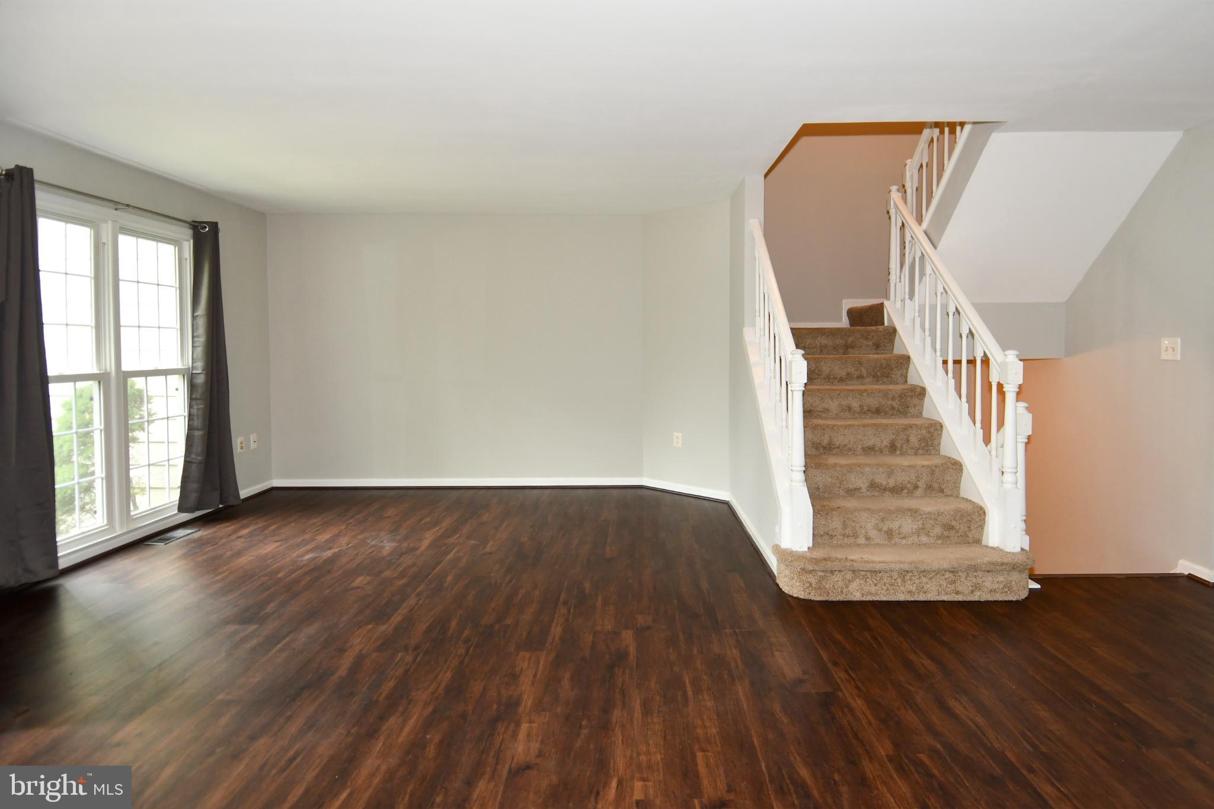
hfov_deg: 90.0
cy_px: 404
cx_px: 607
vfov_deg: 67.4
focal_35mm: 18
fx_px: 607
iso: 640
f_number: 4
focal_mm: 12
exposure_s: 1/60
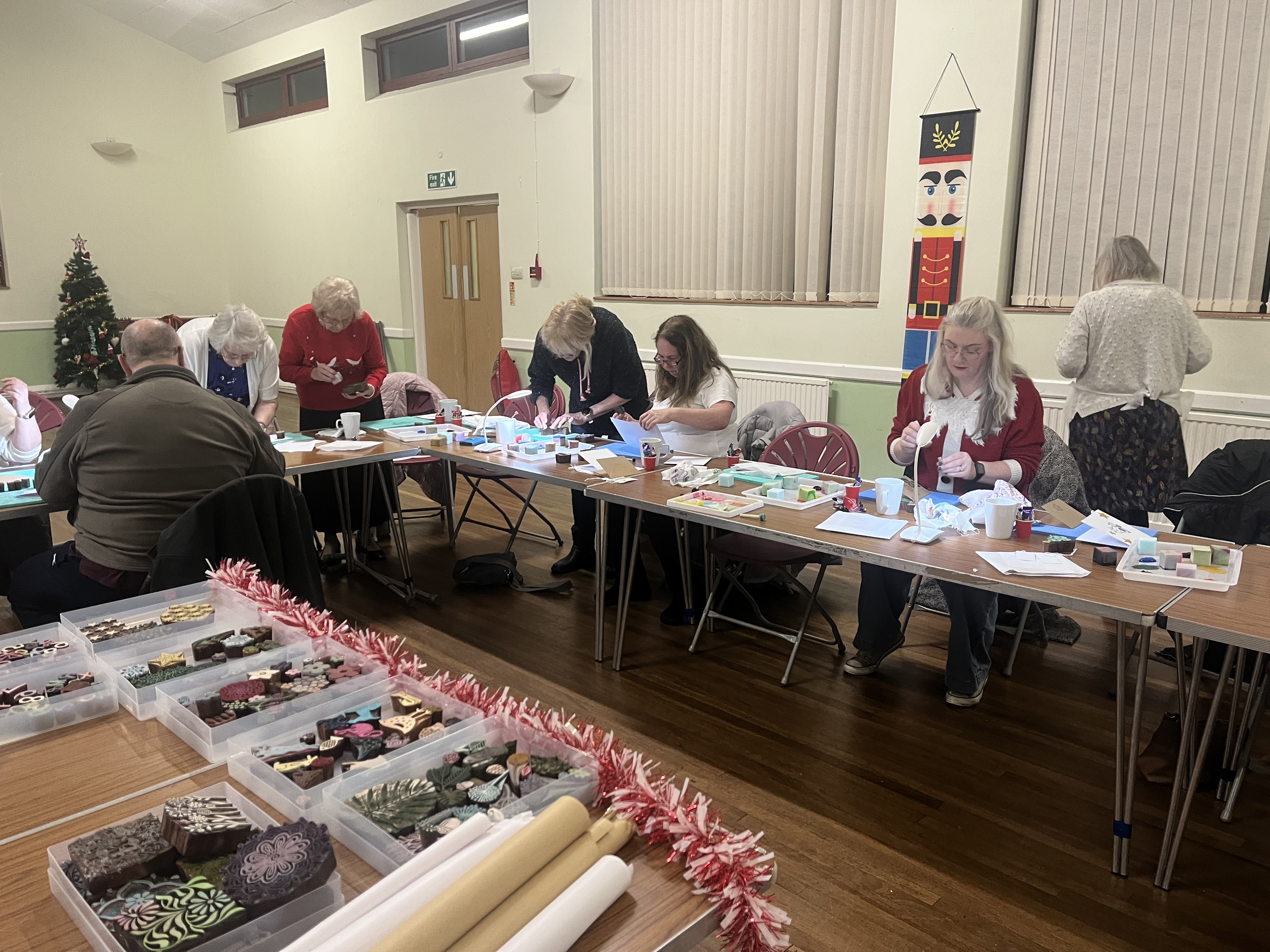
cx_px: 635
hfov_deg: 67.3
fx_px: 954
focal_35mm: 26
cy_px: 476
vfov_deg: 53.1
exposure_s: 1/50
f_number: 1.6
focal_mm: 5.1
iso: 200
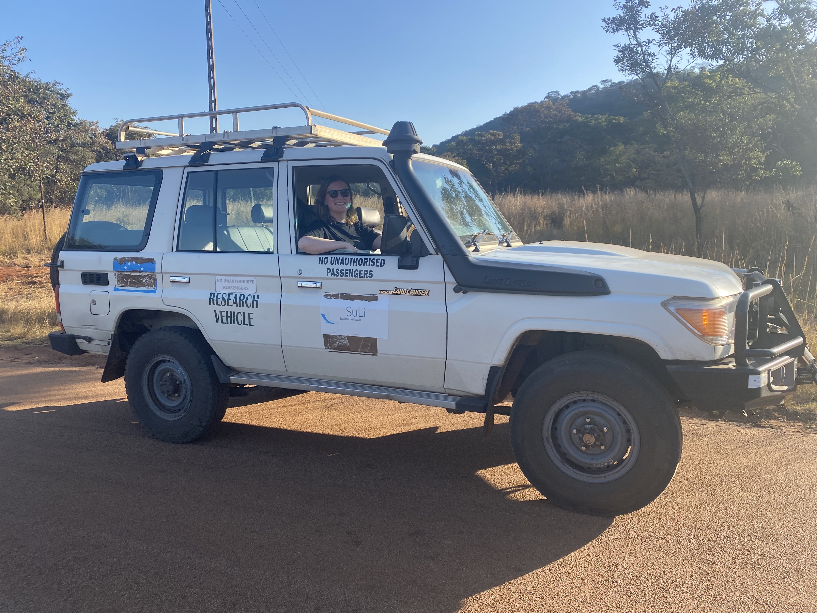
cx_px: 408
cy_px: 306
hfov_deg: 67.3
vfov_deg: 53.1
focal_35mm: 26
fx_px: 614
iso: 32
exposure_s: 1/998
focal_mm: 4.25
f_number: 1.8
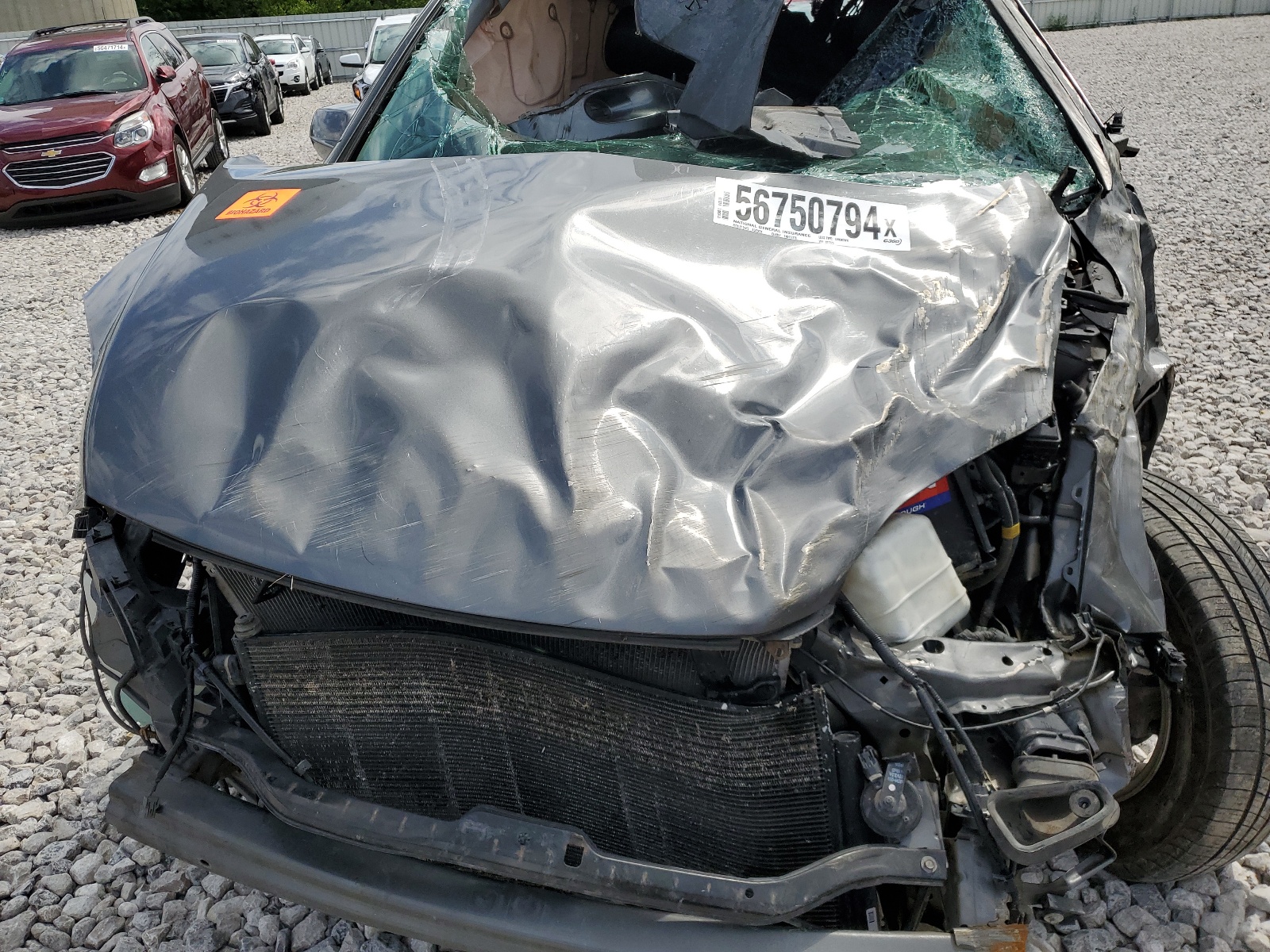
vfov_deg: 53.1
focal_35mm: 26
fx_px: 954
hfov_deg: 67.3
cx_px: 635
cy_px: 476
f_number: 1.5
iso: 50
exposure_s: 1/5000
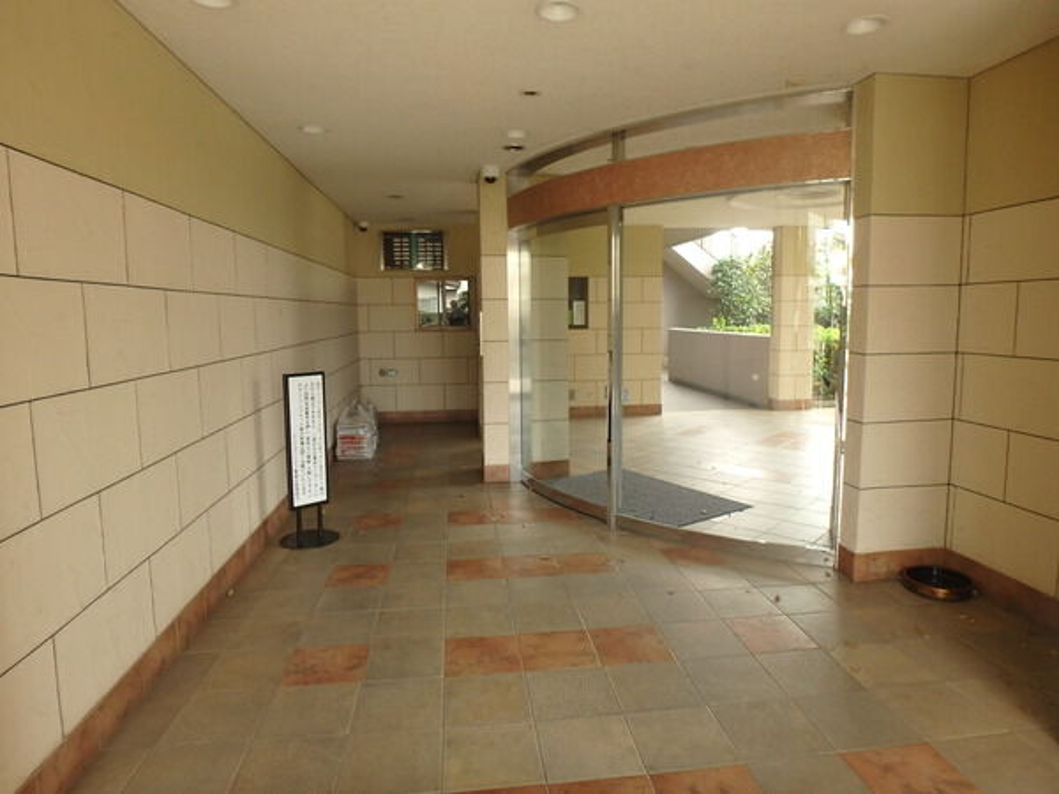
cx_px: 530
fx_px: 642
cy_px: 397
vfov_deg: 63.4
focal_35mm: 21
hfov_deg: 79.0
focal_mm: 3.7
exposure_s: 1/50
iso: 200
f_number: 3.5
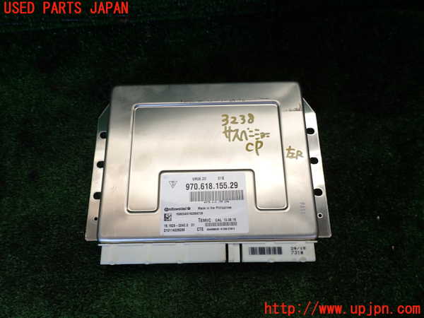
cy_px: 159
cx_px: 212
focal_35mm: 25
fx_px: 306
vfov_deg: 54.9
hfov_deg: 69.4
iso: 100
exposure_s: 1/250
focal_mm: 4.5
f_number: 2.8
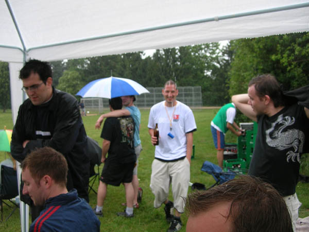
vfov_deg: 39.6
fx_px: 321
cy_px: 116
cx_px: 154
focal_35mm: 36
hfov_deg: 51.4
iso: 50
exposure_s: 1/91.8
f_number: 2.7
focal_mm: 6
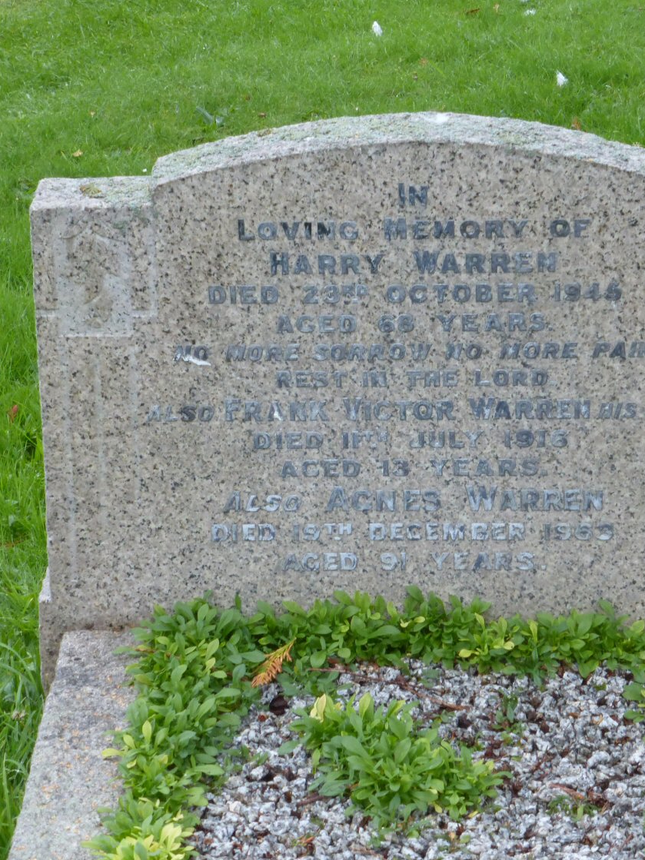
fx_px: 3032
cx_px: 367
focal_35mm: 122
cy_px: 432
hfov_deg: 12.1
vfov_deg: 16.2
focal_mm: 15.1
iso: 320
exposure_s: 1/60
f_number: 5.2
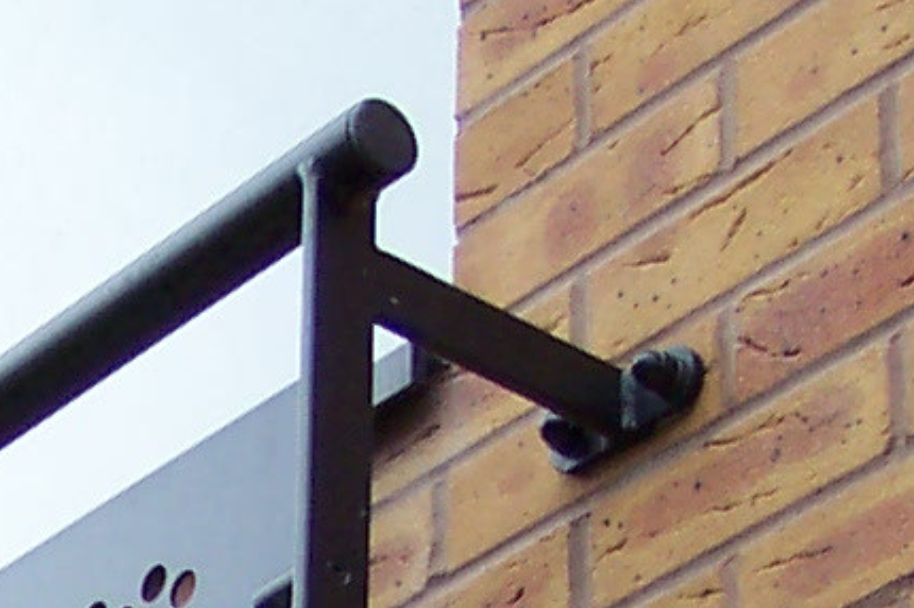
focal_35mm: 191
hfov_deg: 10.6
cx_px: -98
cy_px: 1529
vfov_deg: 6.8
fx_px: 4845
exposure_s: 1/250
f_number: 2.8
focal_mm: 8
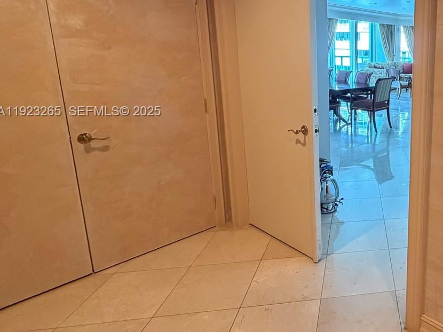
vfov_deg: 50.5
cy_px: 112
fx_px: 345
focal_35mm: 27
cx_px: 422
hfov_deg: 54.2
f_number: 2.2
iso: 400
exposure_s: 1/60
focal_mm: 2.22
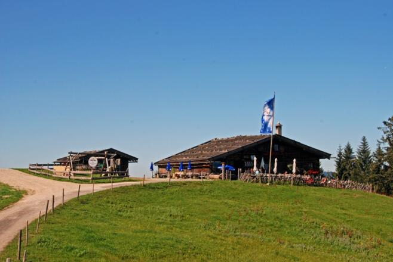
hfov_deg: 30.5
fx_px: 721
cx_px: 196
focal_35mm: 66
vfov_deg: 20.7
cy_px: 131
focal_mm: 44
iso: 125
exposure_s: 1/125
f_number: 11
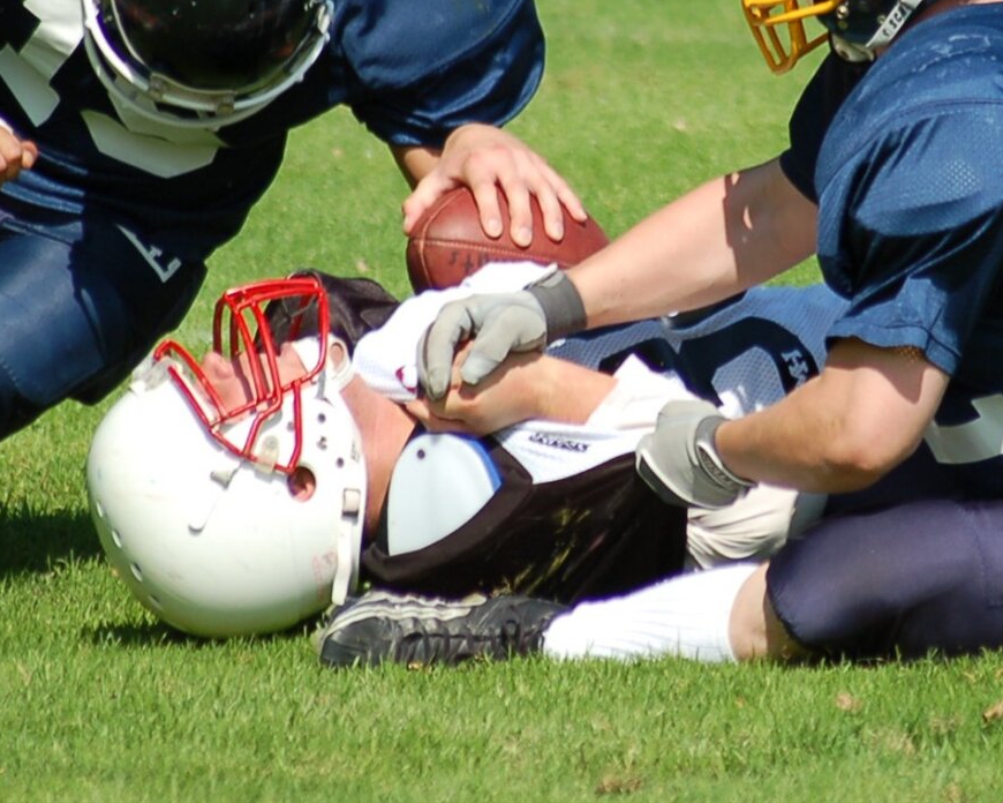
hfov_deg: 2.8
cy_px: 58
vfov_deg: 2.2
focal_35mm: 693
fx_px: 20577
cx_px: 839
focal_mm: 195
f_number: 5
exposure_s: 1/1000
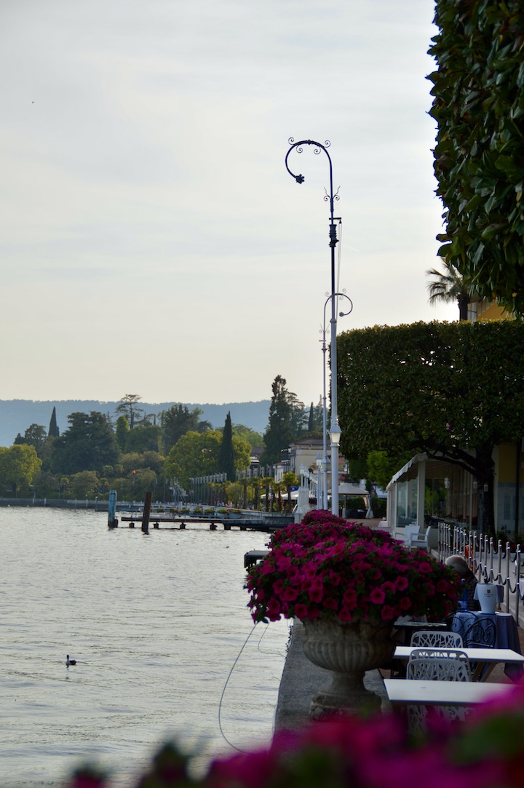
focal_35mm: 84
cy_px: 394
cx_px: 262
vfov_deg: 24.2
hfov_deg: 16.2
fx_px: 1837
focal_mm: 56
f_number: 5.6
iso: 100
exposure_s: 1/500
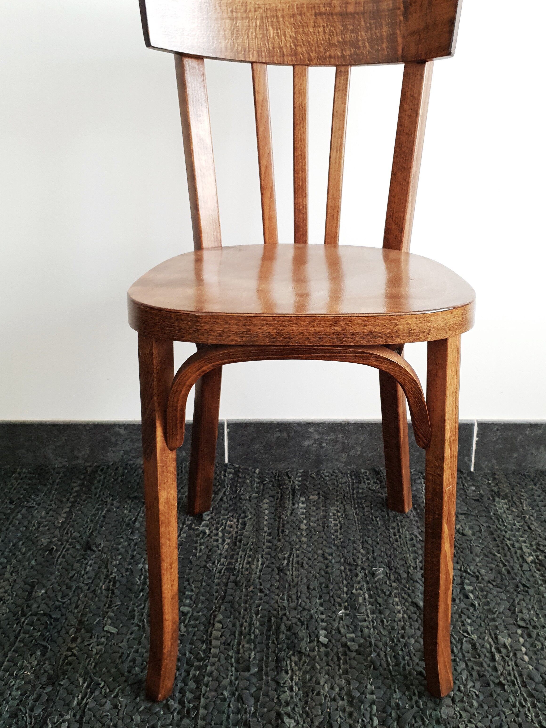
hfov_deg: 41.6
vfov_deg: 53.9
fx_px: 715
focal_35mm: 34
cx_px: 322
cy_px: 339
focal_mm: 4.3
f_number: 1.5
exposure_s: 1/50
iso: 160
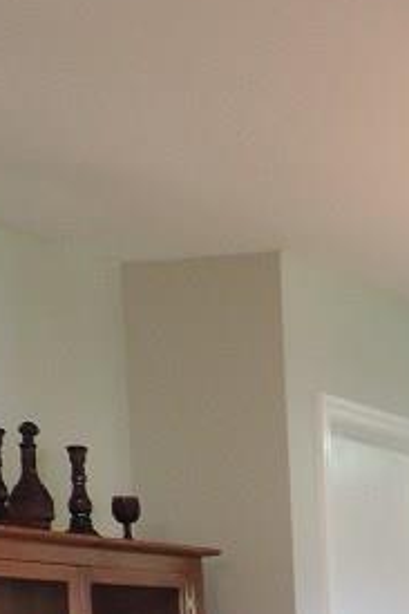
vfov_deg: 20.2
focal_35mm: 93
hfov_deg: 12.6
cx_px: 863
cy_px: 788
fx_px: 1587
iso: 360
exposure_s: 1/30
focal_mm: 4.3
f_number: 3
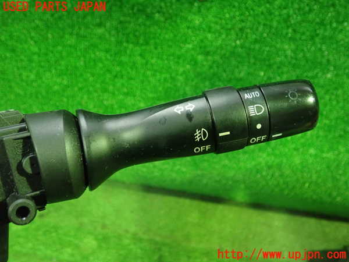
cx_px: 174
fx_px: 302
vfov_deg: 46.8
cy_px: 131
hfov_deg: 60.0
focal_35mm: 30
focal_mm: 5.5
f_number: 2.3
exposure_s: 1/30
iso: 1000
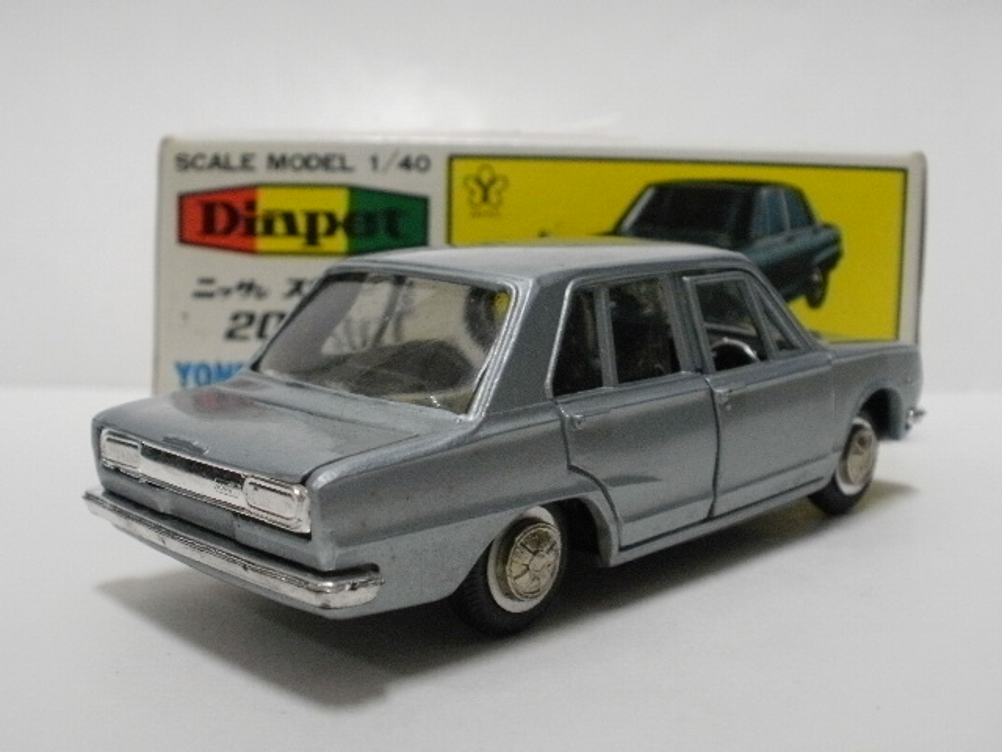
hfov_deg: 42.9
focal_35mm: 44
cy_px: 376
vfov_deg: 32.9
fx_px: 1274
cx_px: 501
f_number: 4
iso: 400
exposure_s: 1/20
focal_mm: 7.7
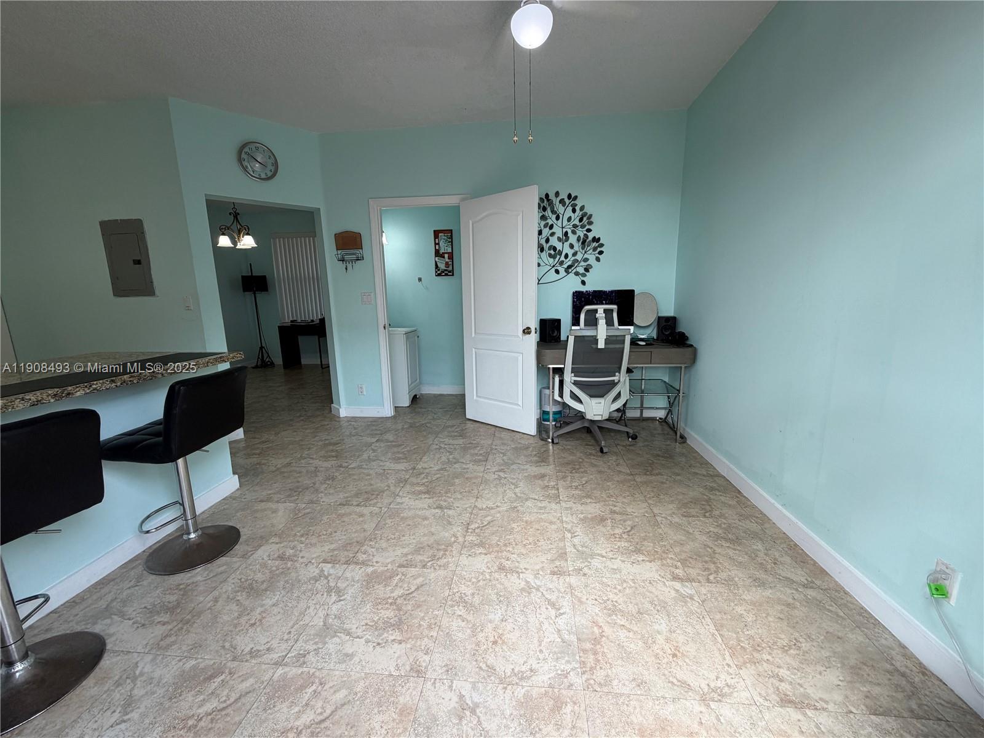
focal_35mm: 14
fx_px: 398
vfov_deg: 85.7
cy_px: 369
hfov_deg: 102.1
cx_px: 492
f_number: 2.2
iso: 80
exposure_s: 1/120
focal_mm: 2.22
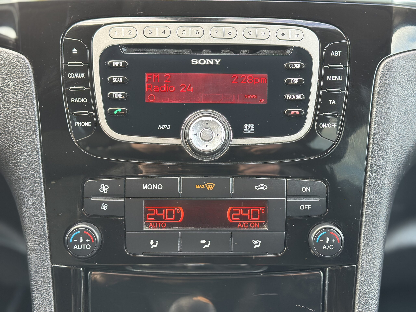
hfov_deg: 39.7
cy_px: 156
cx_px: 208
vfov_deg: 30.3
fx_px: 577
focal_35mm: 48
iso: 320
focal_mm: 6.86
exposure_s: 1/59
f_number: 1.78
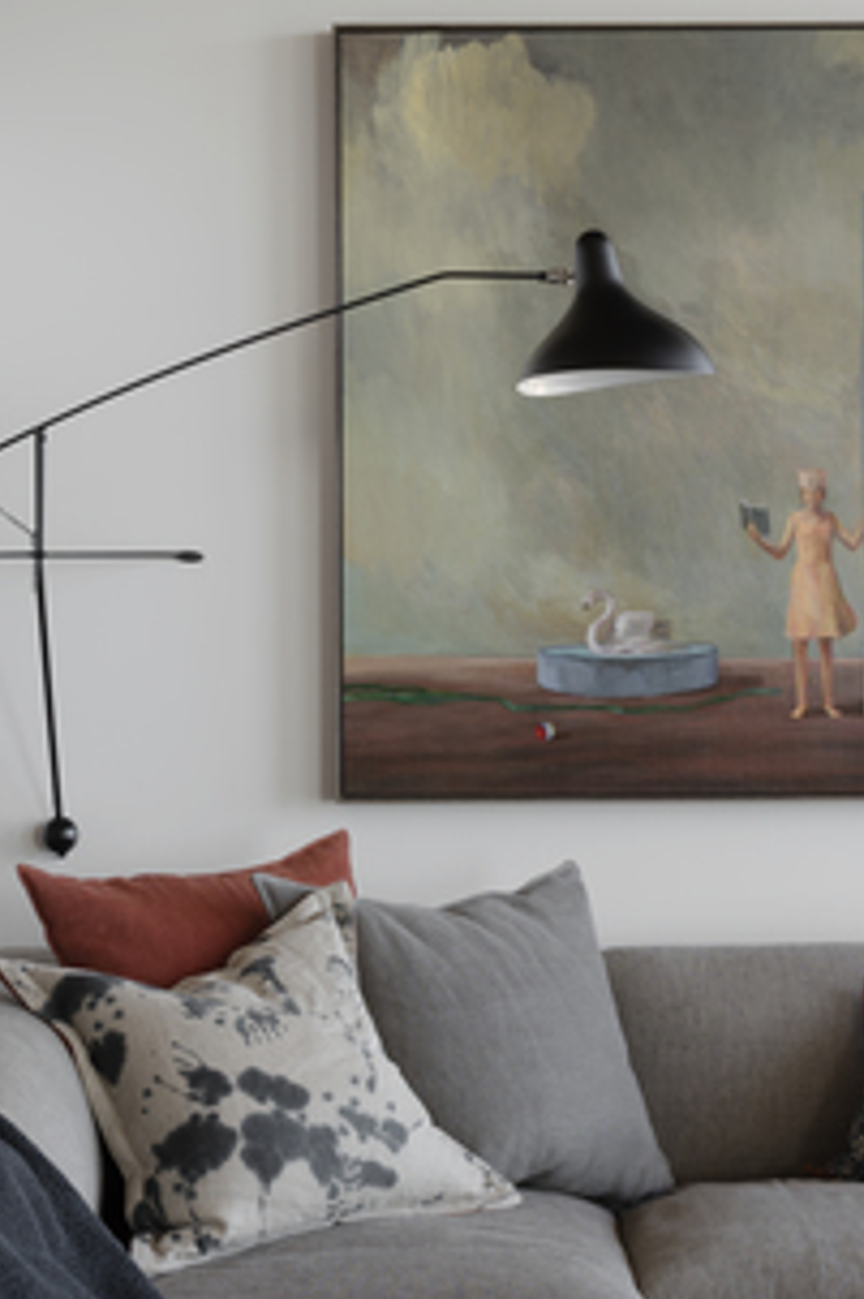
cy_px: 546
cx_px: 279
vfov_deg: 23.4
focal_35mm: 87
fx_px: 3135
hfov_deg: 15.7
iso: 64
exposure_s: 1/1.25
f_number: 11
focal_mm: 35
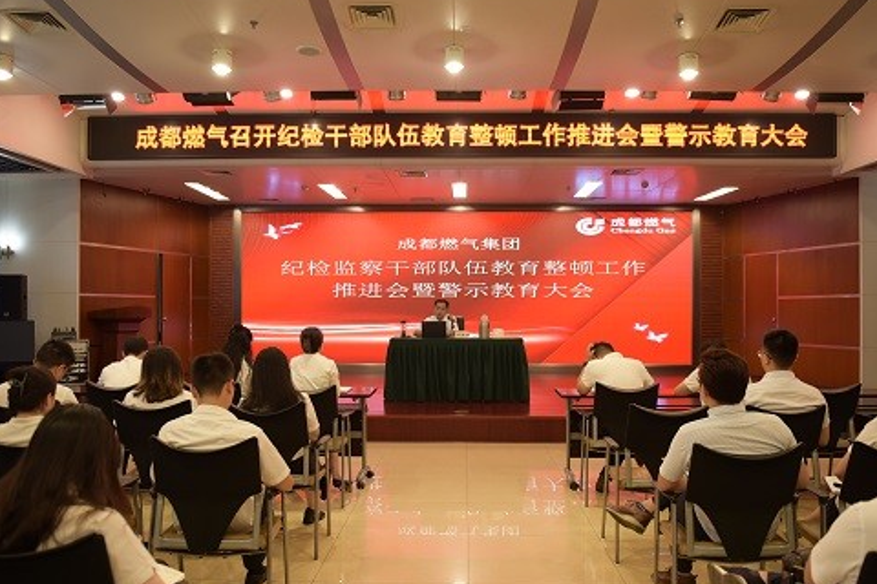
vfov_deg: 43.6
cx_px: 449
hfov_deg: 61.9
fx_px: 731
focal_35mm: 30
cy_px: 312
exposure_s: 1/80
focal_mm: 24
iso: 800
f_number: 2.8
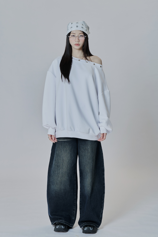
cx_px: 79
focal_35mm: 70
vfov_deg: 28.9
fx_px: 461
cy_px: 118
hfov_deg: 19.4
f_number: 5.6
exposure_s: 1/200
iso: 400
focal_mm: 70
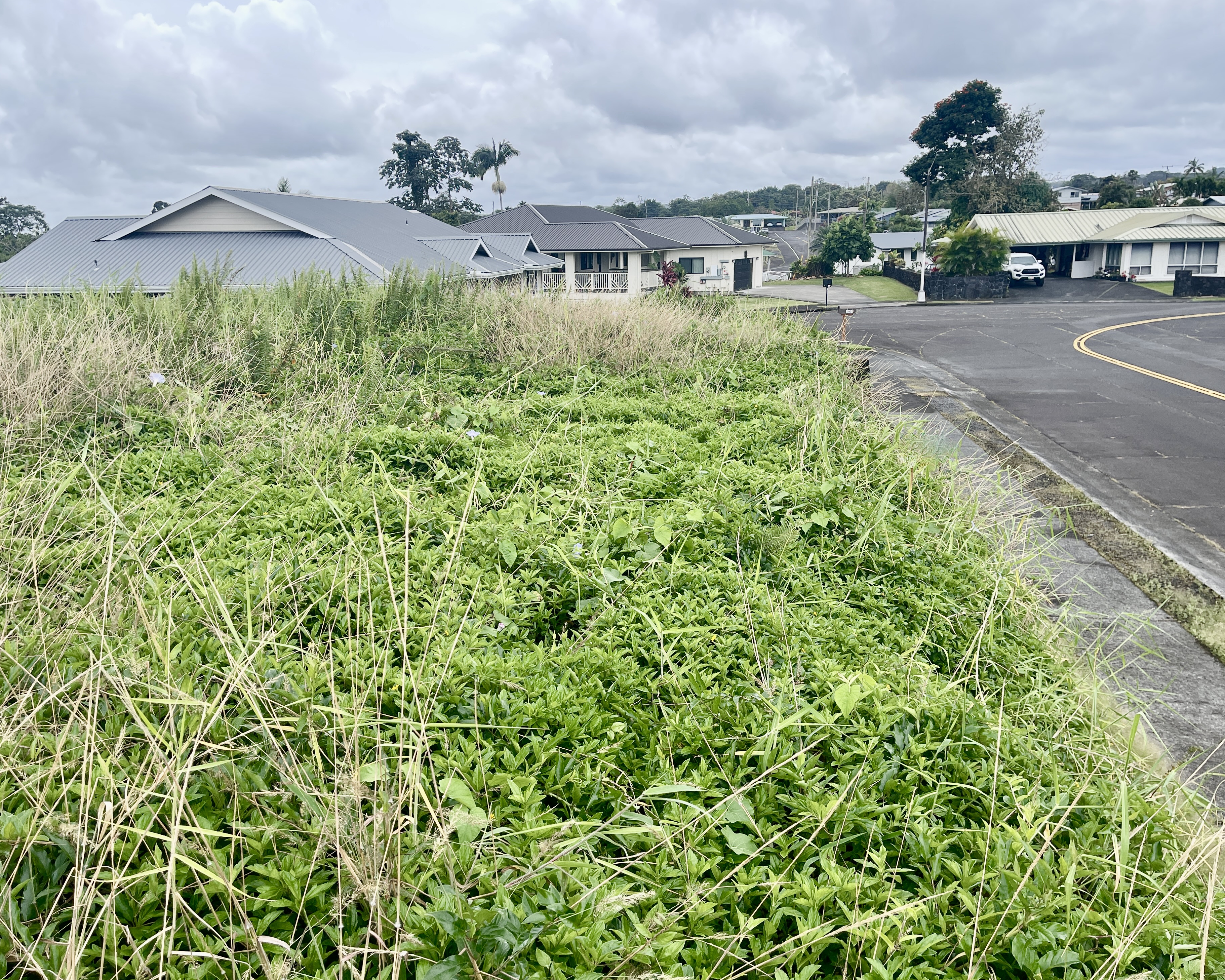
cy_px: 501
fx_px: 979
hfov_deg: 64.1
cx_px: 594
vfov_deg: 53.2
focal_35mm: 27
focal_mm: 5.1
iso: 32
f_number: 1.6
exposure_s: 1/945
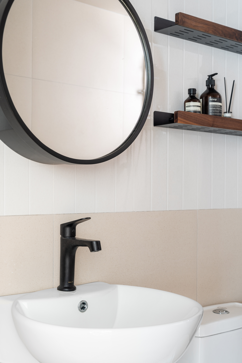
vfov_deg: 38.2
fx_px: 525
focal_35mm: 52
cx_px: 121
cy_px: 182
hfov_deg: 26.0
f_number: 6.3
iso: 100
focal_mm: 52
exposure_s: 3
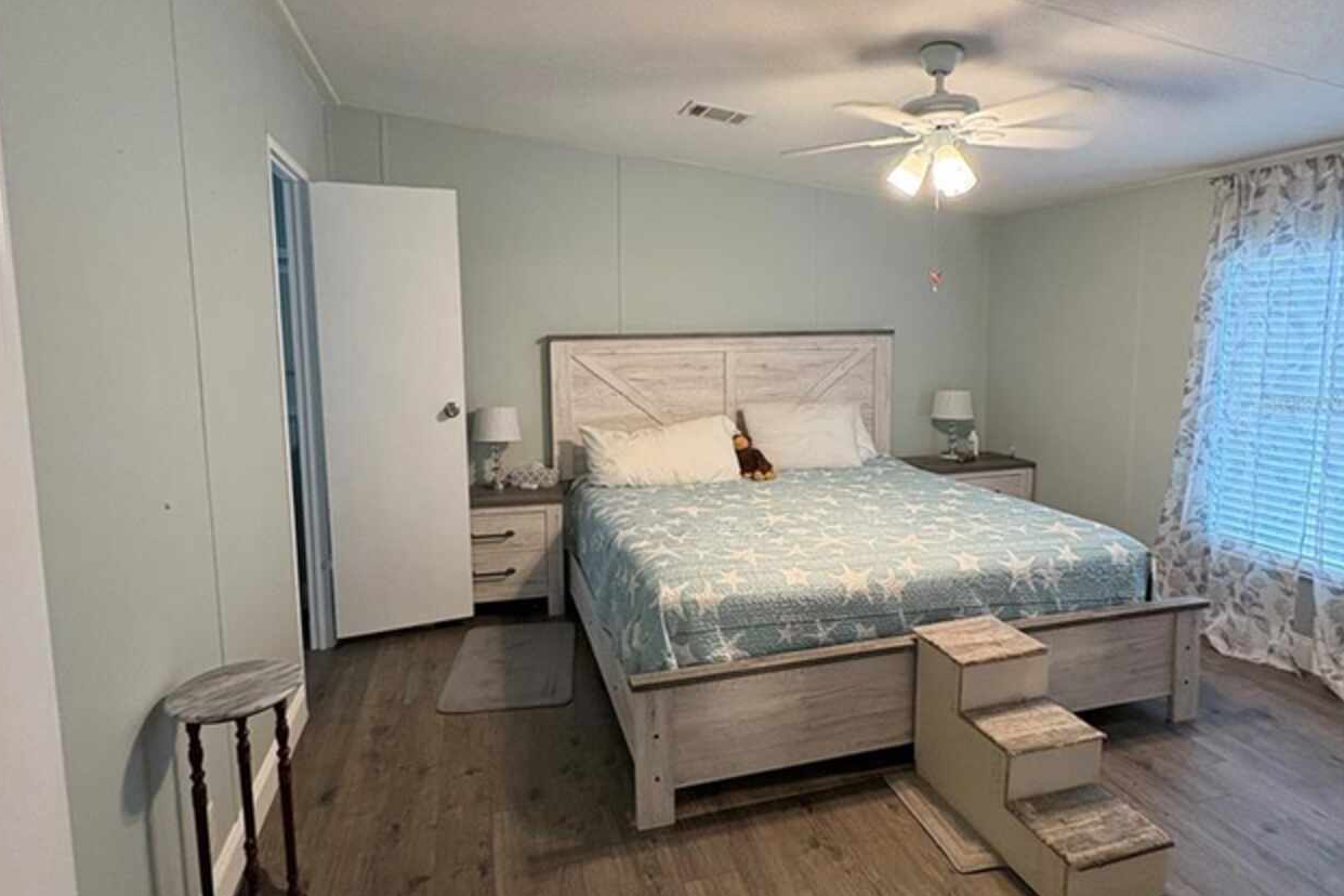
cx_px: 678
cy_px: 401
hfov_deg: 84.0
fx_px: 747
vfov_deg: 61.8
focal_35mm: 20
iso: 250
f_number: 2.2
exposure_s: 1/60
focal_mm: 2.22
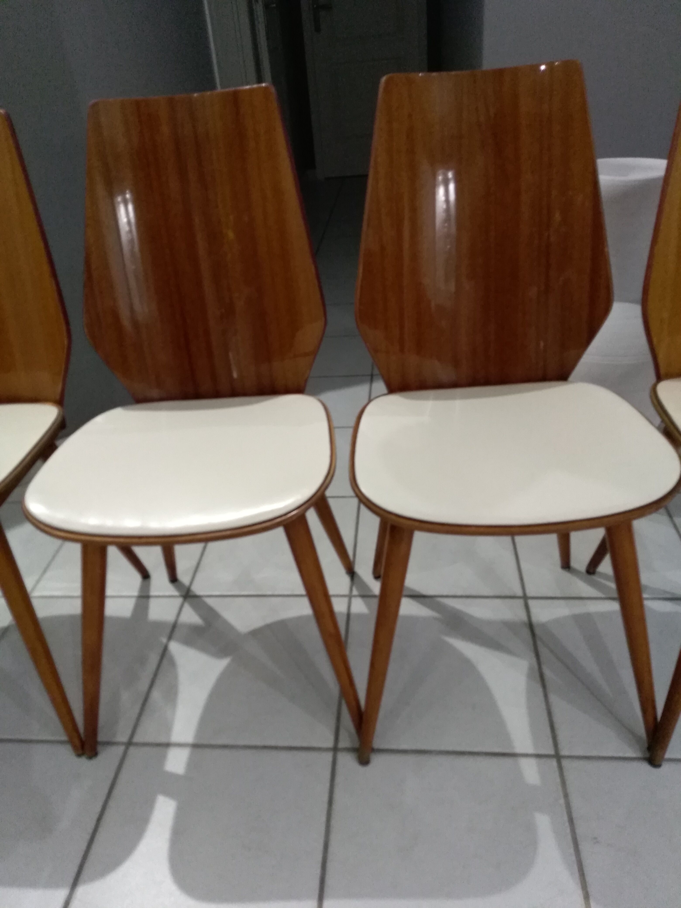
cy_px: 454
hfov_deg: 53.1
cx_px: 340
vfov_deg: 67.3
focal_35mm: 26
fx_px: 682
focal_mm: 3.54
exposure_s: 1/20
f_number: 2
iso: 754
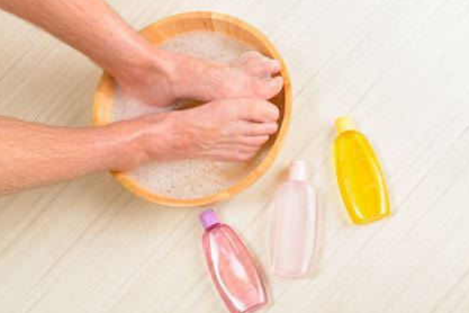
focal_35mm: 54
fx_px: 703
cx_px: 249
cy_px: 164
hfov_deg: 36.9
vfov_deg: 25.1
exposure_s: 1/200
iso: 160
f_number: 8
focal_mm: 50
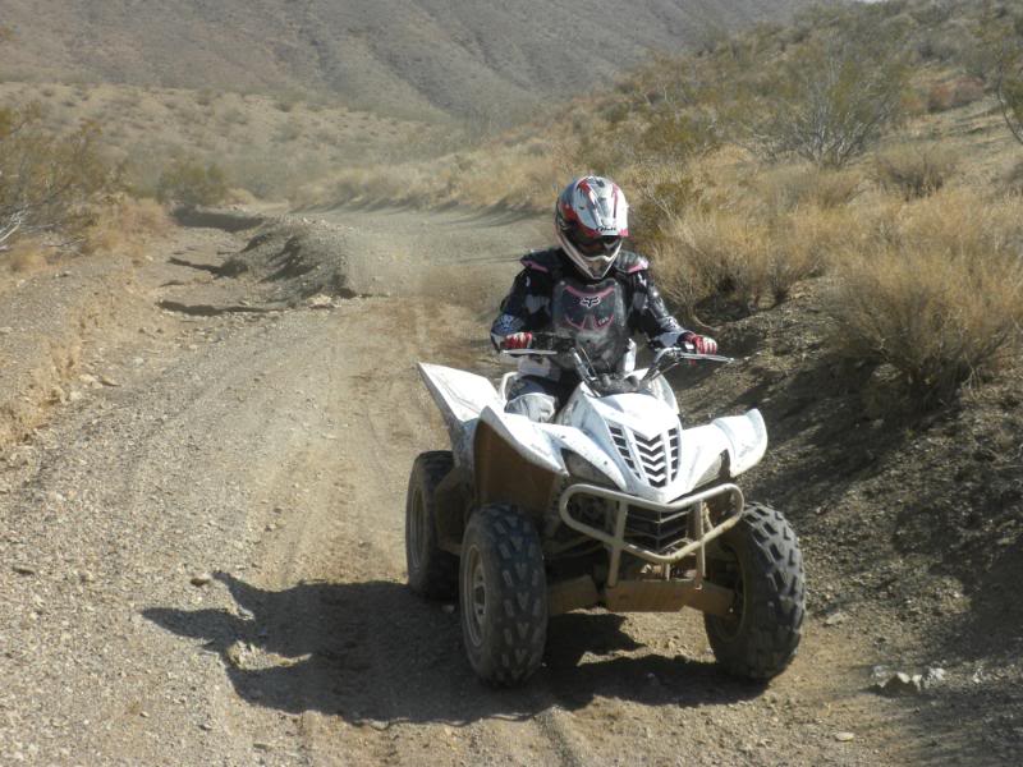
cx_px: 512
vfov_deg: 24.4
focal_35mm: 60
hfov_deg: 32.2
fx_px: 1773
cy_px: 384
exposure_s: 1/484
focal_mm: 10.7
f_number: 4.7
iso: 64
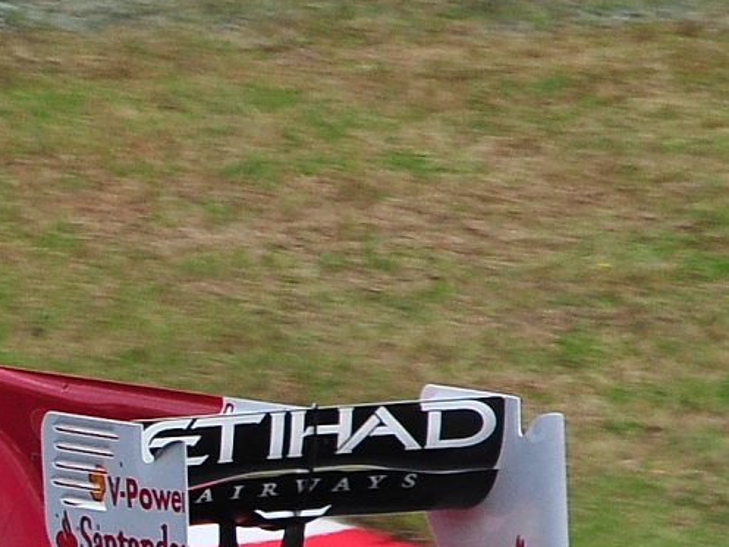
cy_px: 394
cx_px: -302
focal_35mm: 961
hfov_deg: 2.1
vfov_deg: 1.5
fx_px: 20243
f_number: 8
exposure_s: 1/800
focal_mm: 230
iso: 250
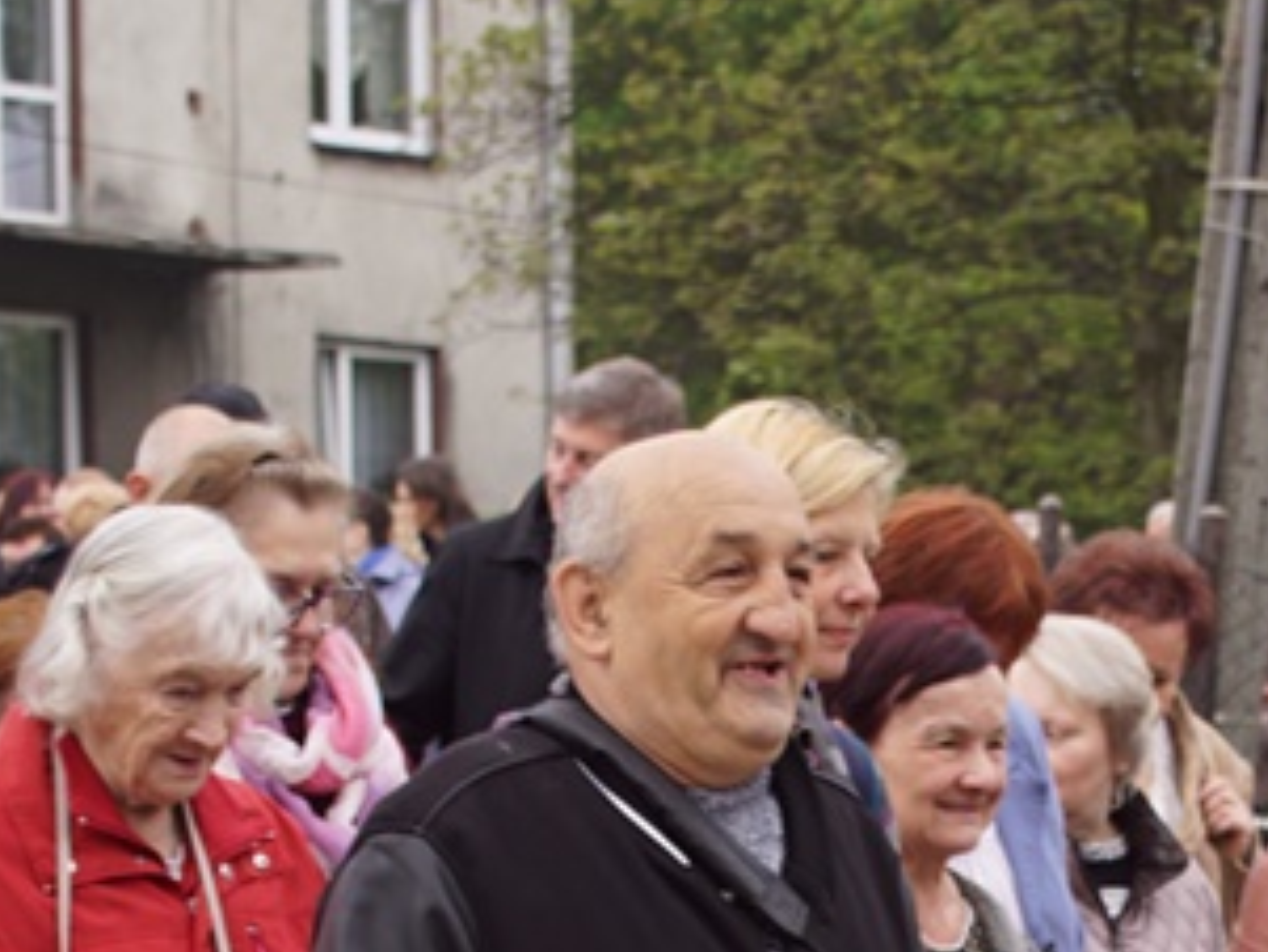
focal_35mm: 168
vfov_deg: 8.7
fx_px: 6142
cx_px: 1083
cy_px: 1316
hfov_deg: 11.7
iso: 100
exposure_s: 1/160
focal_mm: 35
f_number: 4.5
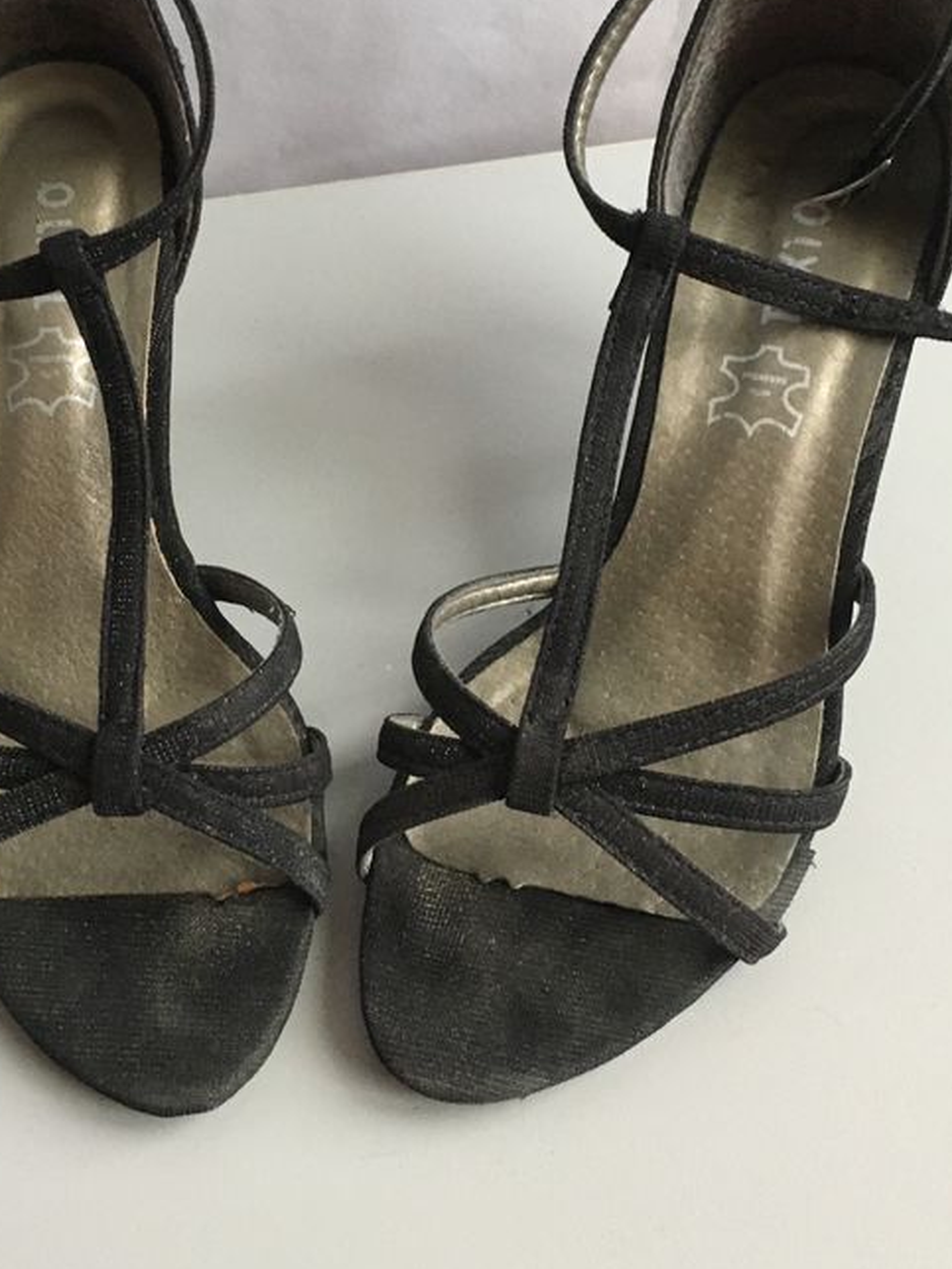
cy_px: 593
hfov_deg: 32.2
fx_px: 1650
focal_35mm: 45
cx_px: 426
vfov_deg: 42.1
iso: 250
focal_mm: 4.15
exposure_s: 1/33
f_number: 2.2
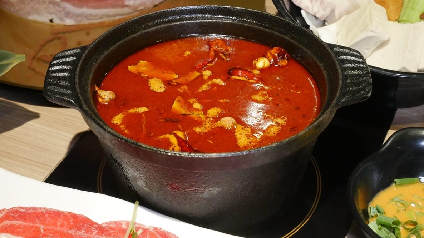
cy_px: 102
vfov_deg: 17.2
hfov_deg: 30.2
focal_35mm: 70
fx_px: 787
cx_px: 211
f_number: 5.6
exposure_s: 1/160
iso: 3200
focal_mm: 32
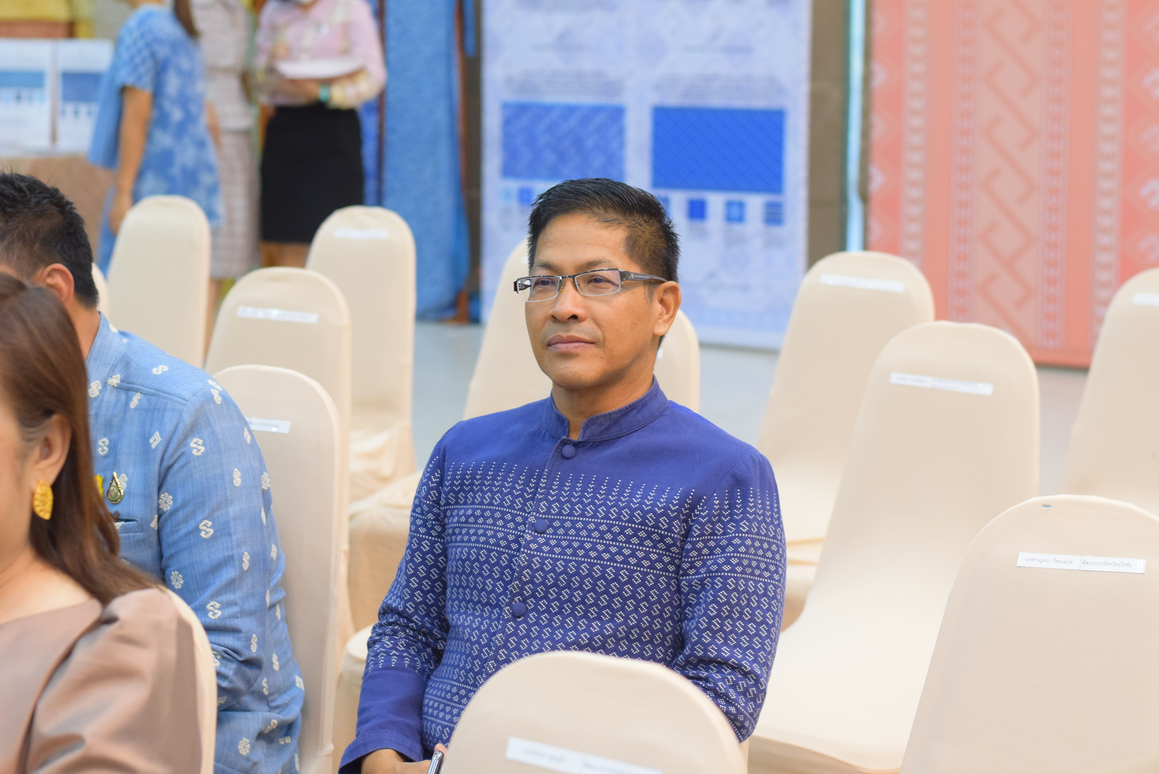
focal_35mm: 75
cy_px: 387
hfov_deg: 27.0
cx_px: 580
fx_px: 2415
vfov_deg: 18.2
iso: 2000
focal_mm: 50
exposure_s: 1/80
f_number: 4
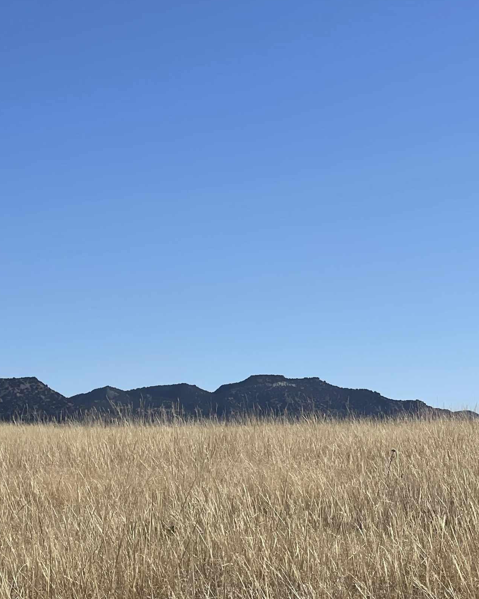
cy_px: 415
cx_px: 187
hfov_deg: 12.8
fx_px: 2127
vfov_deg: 16.0
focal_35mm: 120
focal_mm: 7.5
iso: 20
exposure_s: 1/2660
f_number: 2.2
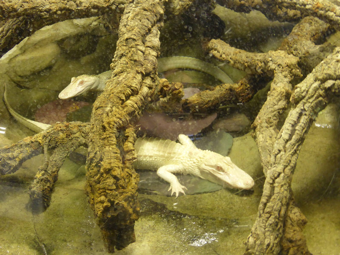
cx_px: 170
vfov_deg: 33.6
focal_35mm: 43
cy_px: 128
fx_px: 422
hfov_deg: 43.9
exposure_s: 1/8
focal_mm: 7.4
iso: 400
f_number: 3.9
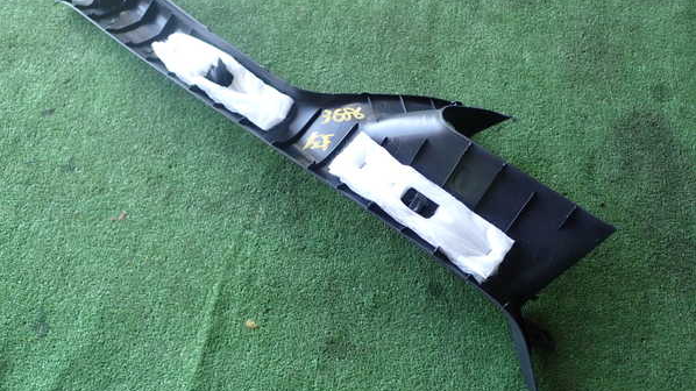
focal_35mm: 35
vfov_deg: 33.6
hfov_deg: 56.6
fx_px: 646
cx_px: 348
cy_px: 165
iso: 125
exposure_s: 1/60
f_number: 2.4
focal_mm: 5.79
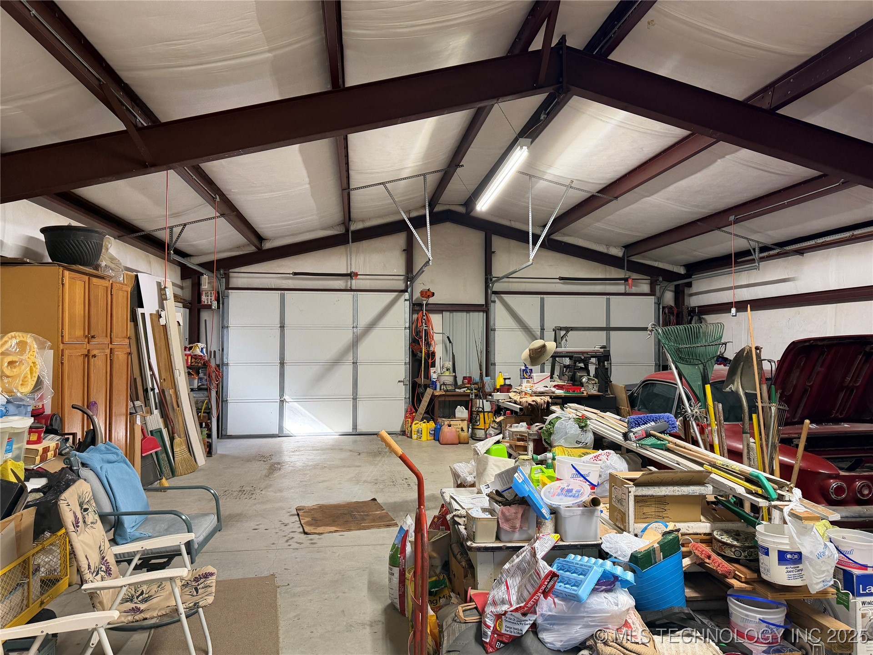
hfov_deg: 71.6
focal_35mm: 24
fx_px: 605
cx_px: 436
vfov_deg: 56.8
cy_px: 328
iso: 250
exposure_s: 1/60
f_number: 1.78
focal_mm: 6.76
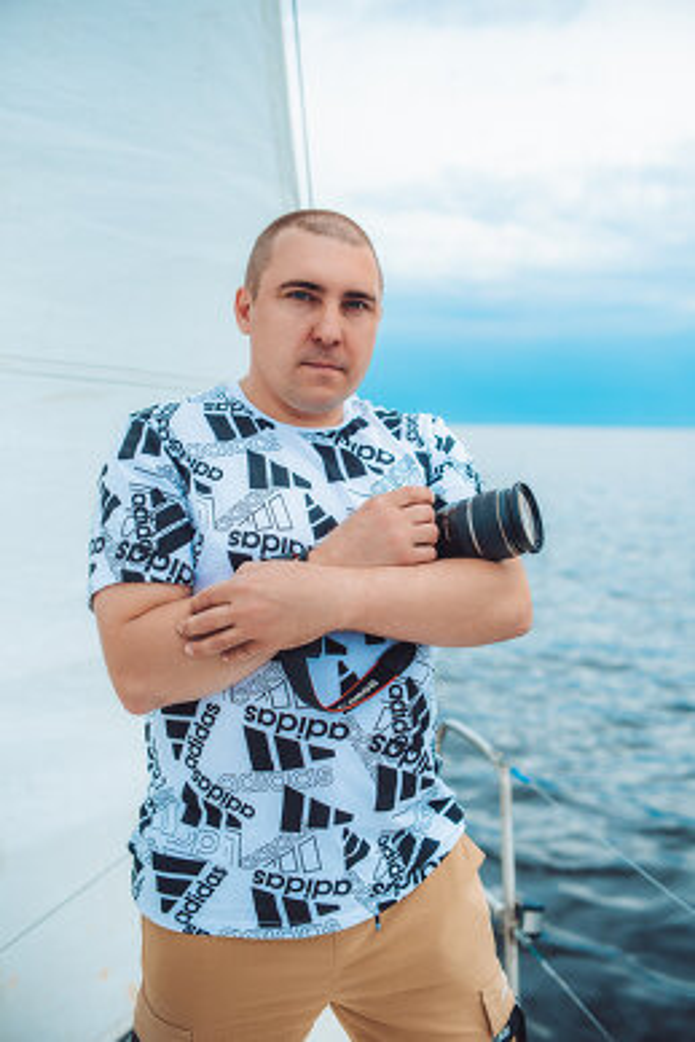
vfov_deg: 54.4
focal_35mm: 35
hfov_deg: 37.9
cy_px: 521
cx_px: 348
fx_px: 1013
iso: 400
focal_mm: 35
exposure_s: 1/3200
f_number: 2.5
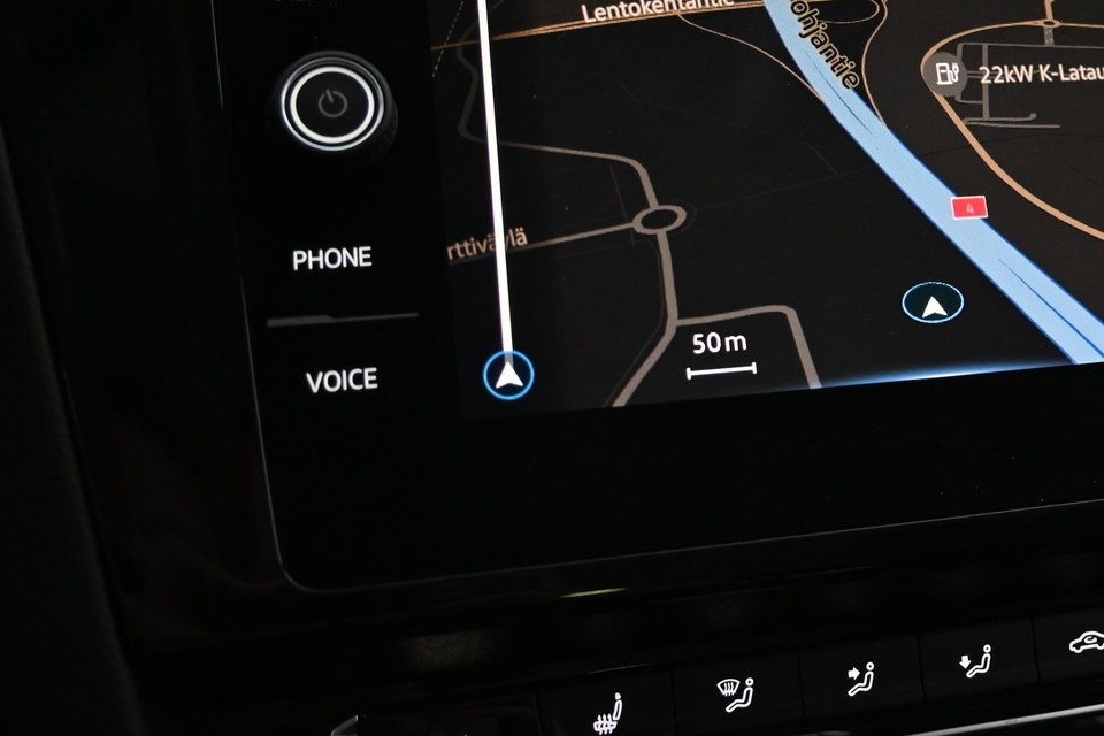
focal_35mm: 54
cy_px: 141
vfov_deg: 24.5
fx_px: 1669
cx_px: 891
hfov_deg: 35.4
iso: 2000
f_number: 4
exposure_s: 1/30
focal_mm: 21.5
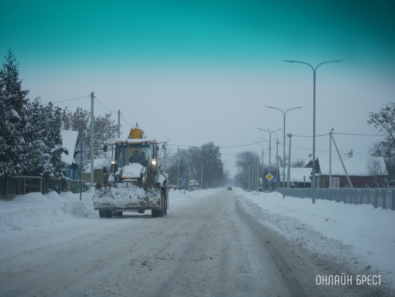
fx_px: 982
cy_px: 148
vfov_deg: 17.2
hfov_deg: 22.7
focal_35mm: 86
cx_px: 198
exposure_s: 1/4000
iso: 200
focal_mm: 43
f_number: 1.7
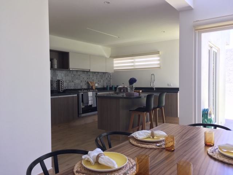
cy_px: 88
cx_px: 116
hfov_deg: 61.7
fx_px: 195
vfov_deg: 48.2
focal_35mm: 29
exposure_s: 1/120
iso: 40
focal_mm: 4.15
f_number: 2.2
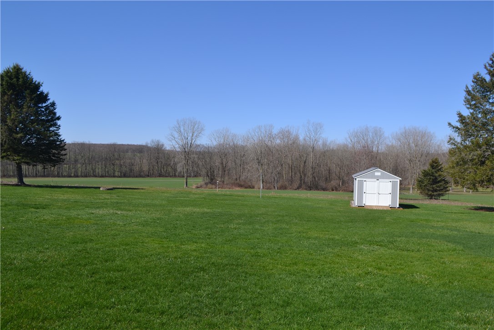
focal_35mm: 27
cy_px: 165
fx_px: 370
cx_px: 247
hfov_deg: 67.4
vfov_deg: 47.9
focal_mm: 18
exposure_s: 1/250
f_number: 8
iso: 100
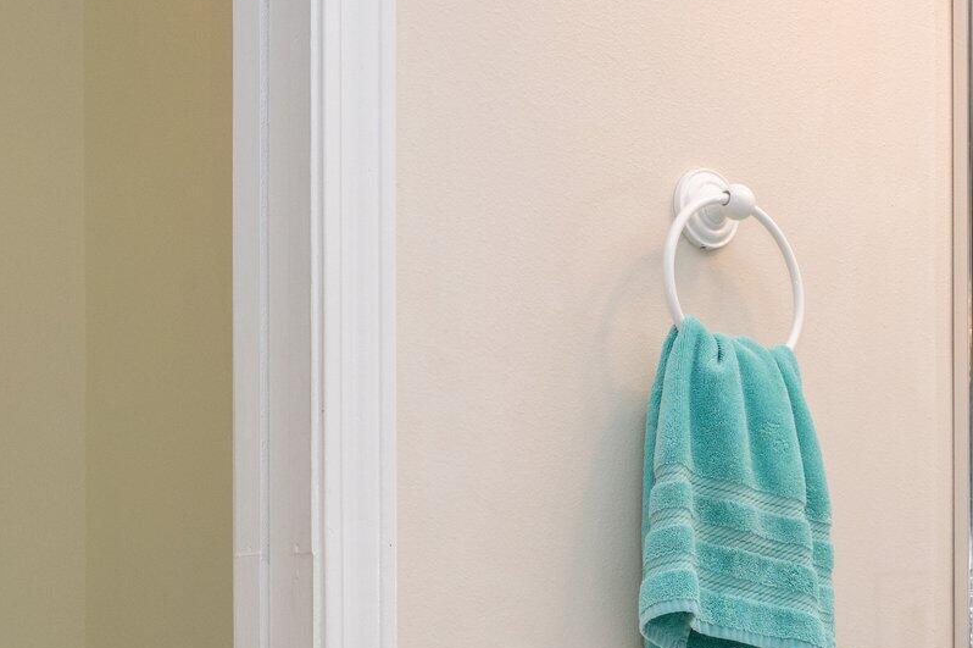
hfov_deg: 24.3
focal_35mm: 77
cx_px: 1110
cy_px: 735
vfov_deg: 17.1
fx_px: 2080
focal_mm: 30
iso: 800
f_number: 9
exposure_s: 1/80
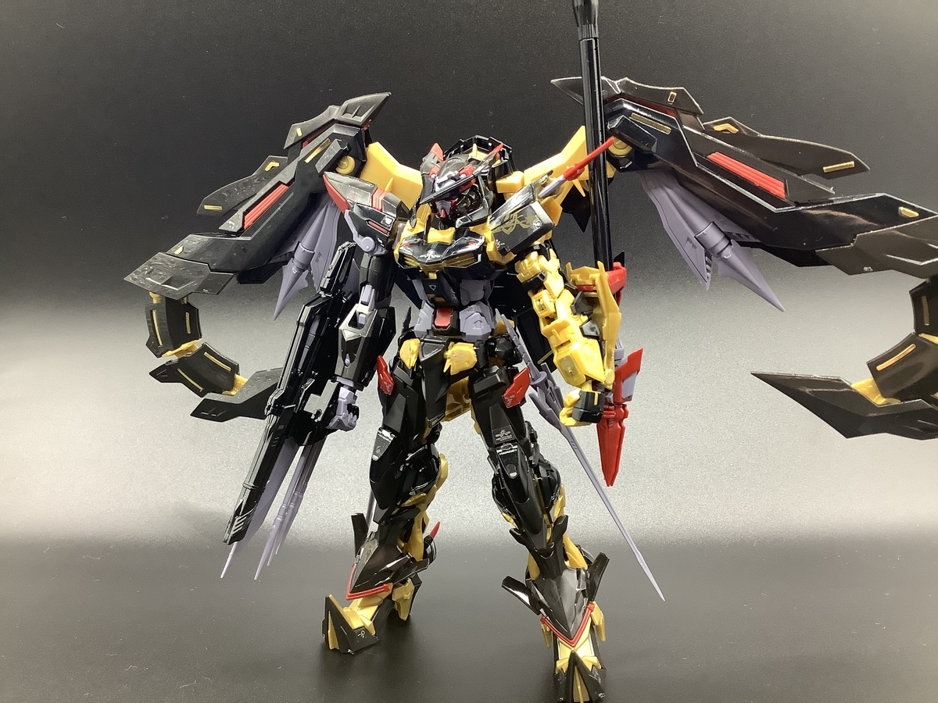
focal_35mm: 31
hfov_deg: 58.4
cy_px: 352
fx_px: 840
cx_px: 469
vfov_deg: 45.4
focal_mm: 3.3
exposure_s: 1/50
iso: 160
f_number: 2.4
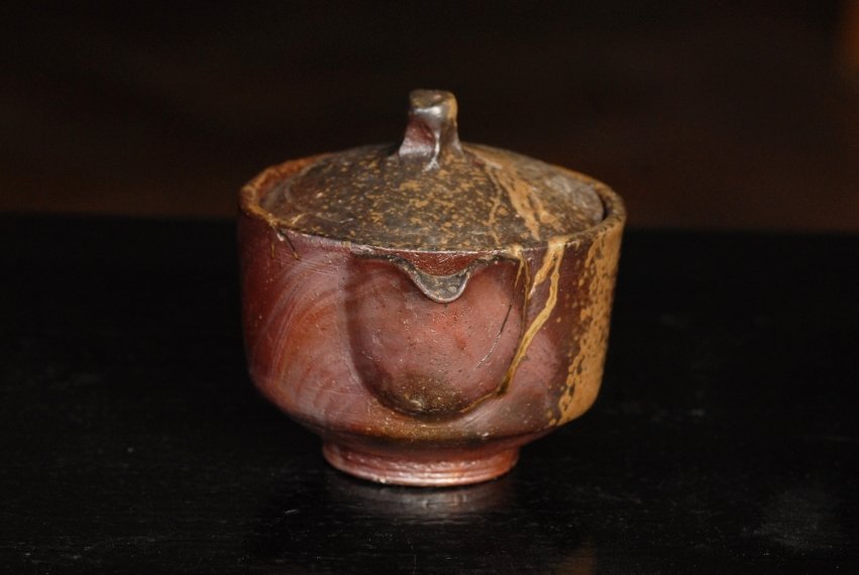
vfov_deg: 8.7
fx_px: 3763
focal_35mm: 158
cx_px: 430
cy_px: 288
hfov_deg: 13.0
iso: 500
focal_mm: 105
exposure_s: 1/60
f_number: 9
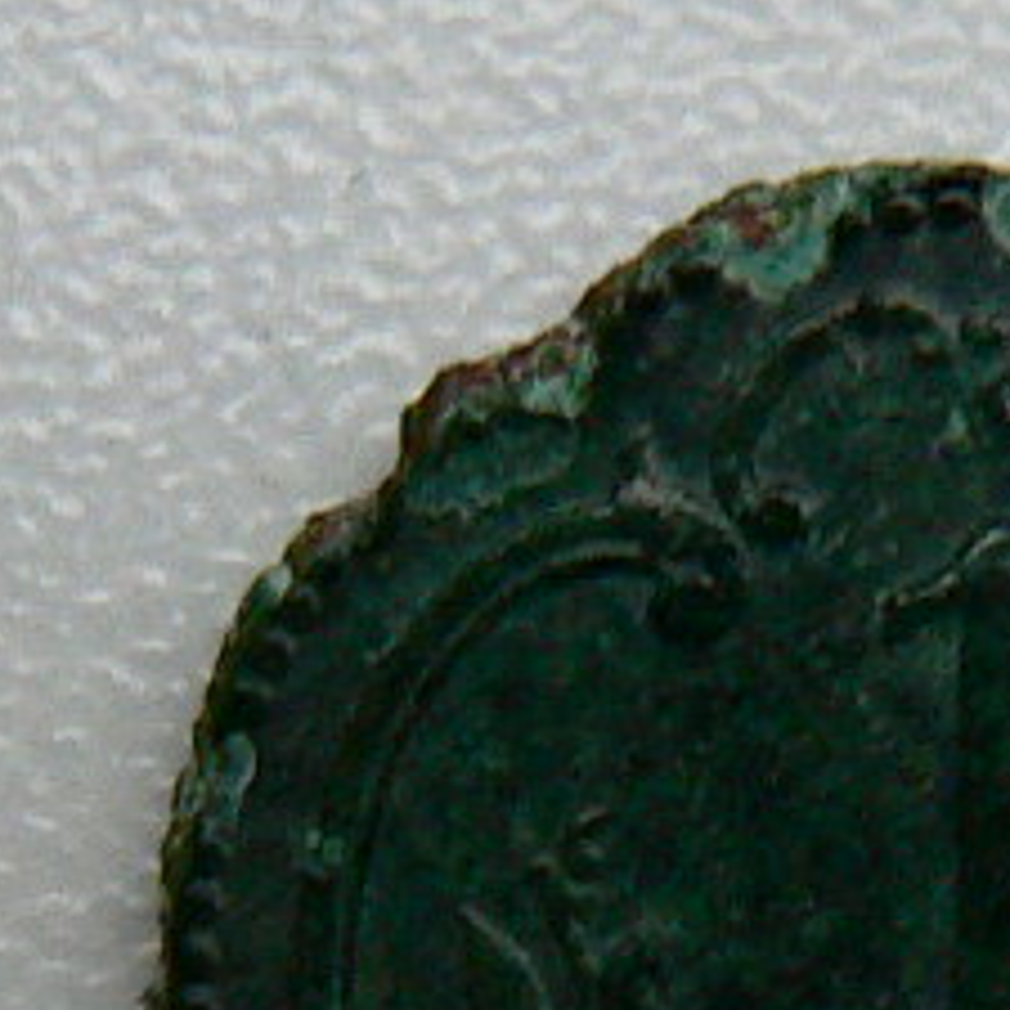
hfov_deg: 9.6
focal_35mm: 181
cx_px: 826
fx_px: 5975
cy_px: 1243
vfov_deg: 9.5
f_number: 2.8
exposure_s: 1/60
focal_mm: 6
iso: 200
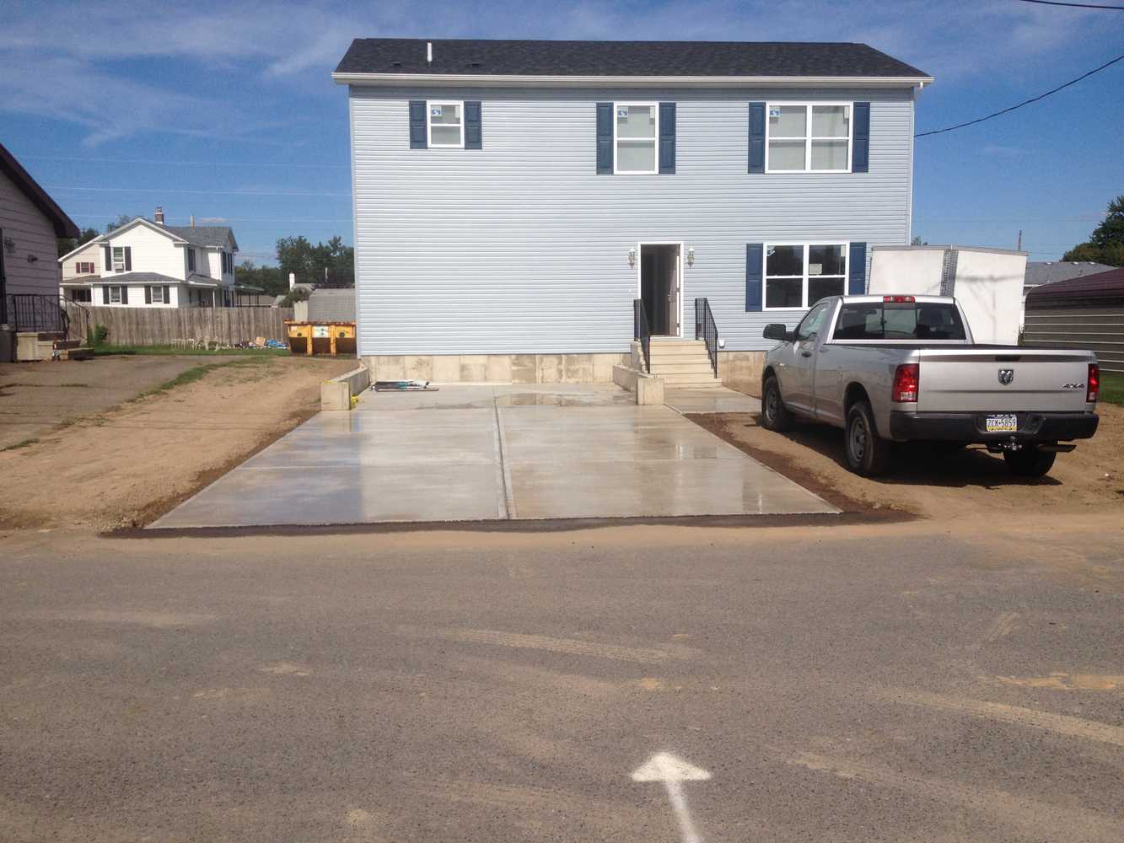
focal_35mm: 35
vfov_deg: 40.7
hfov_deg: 52.6
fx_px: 1137
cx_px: 562
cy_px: 422
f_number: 2.4
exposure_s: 1/3247
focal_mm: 4.28
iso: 50
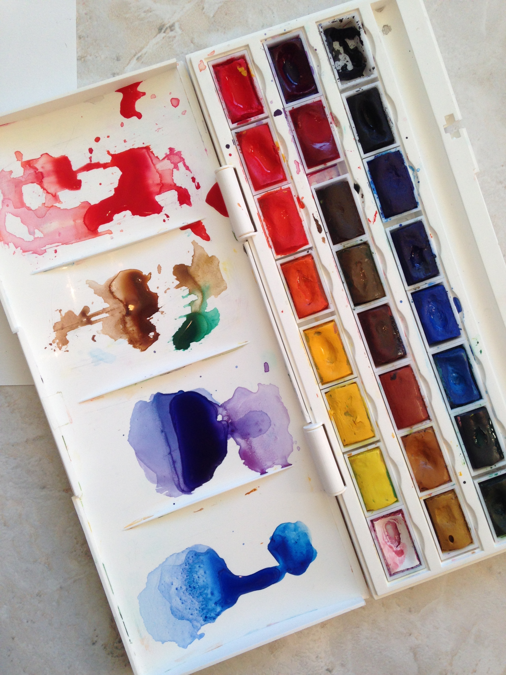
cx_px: 253
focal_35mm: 33
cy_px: 338
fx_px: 643
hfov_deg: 42.9
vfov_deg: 55.4
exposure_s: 1/120
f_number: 2.4
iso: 80
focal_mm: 4.12
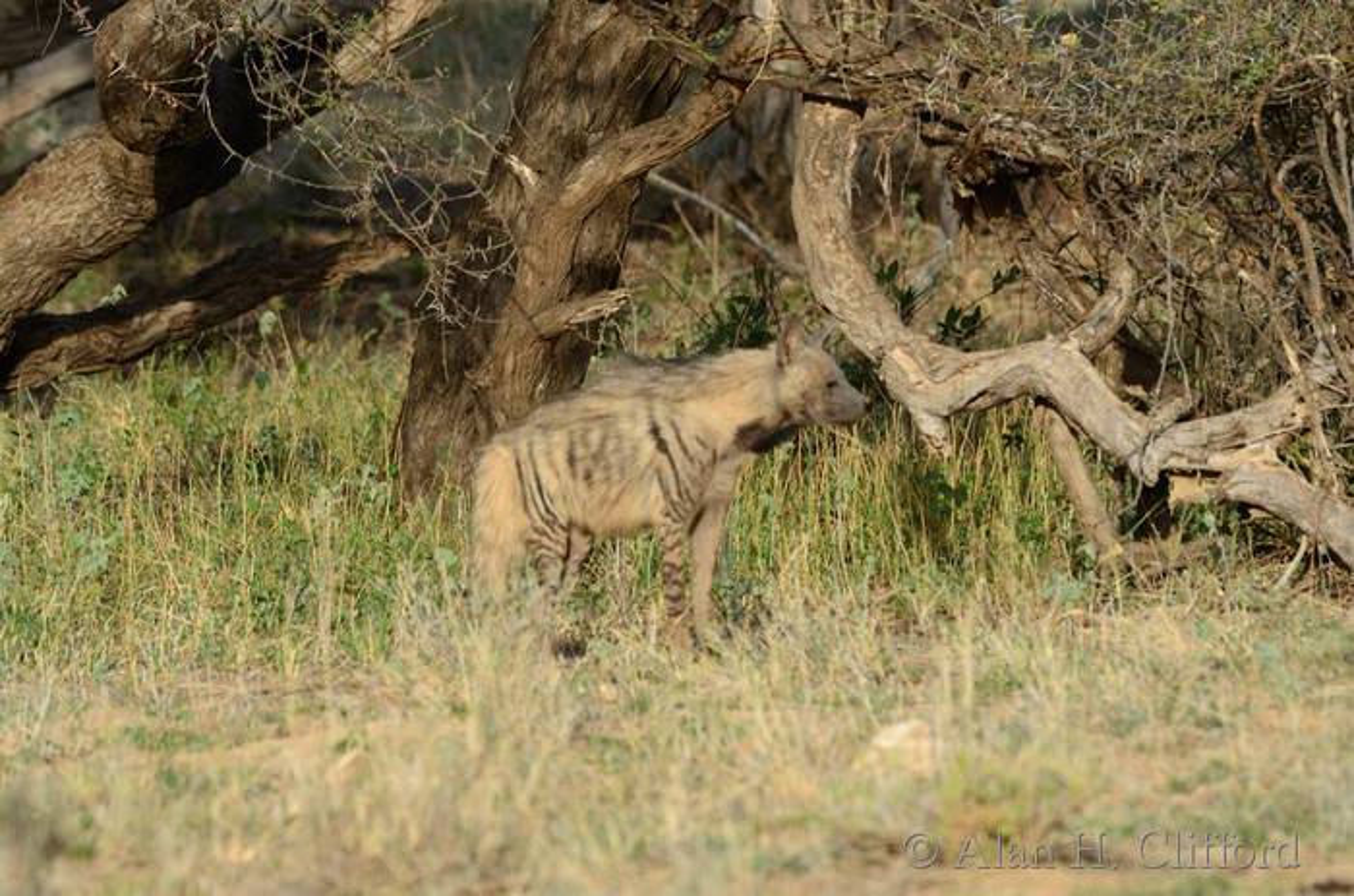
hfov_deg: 3.4
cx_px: 677
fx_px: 22510
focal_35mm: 600
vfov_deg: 2.3
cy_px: 448
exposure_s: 1/400
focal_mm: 400
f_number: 7.1
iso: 200
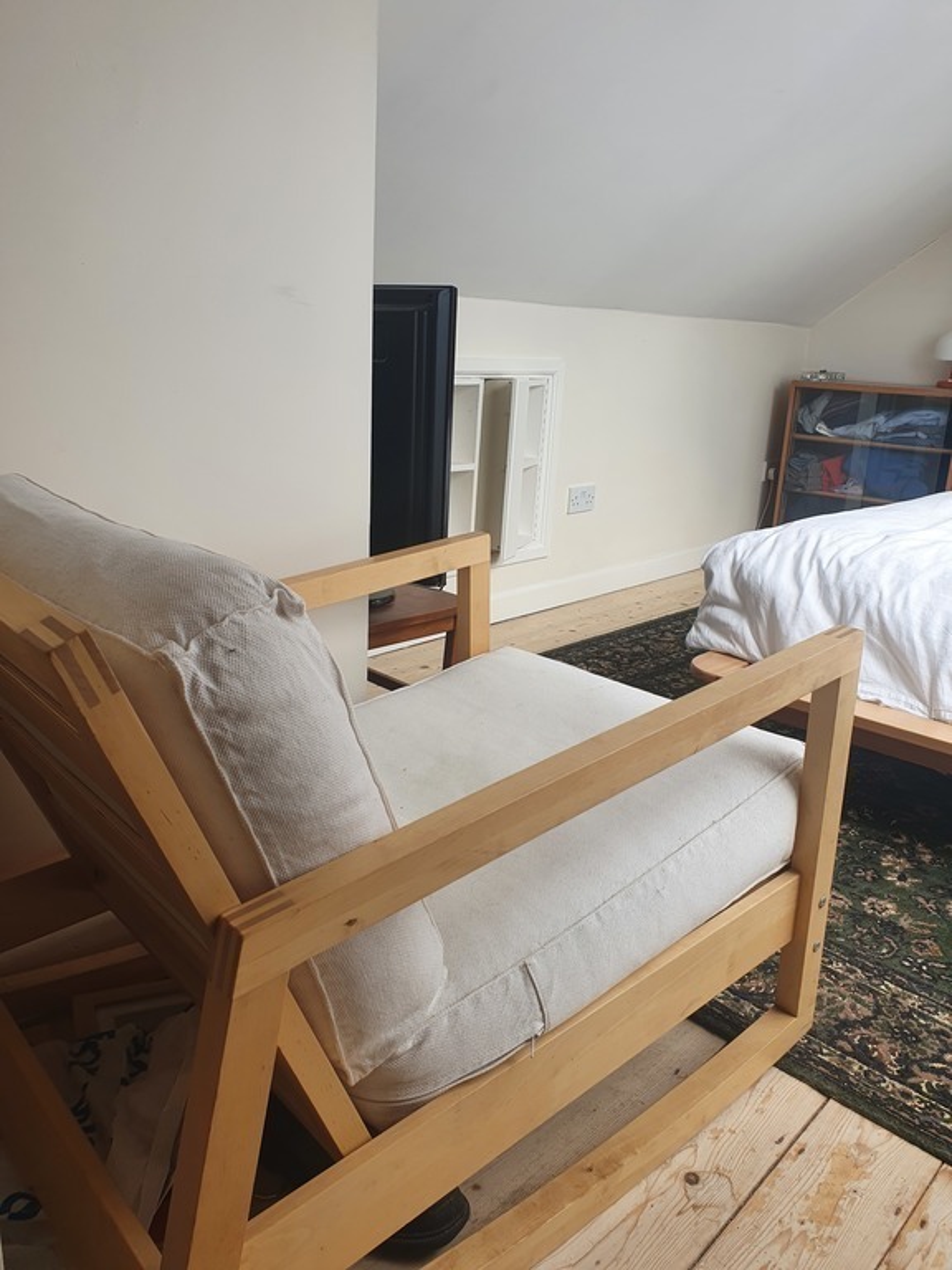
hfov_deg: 53.1
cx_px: 476
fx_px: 953
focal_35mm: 26
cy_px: 635
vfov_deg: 67.3
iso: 50
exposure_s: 1/182
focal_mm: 4.32
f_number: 2.4
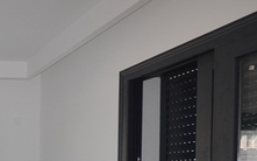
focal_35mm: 50
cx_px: -85
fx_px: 350
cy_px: 187
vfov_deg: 23.8
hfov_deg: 30.6
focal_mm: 10
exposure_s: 1/200
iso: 400
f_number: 7.1
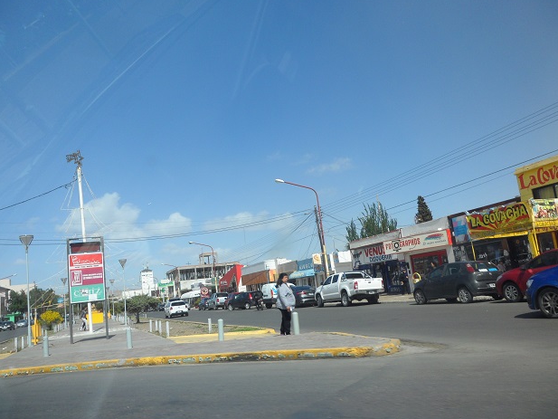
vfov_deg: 49.8
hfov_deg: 63.4
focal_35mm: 28
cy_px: 205
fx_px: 451
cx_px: 271
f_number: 8.9
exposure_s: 1/180
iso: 80
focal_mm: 4.9
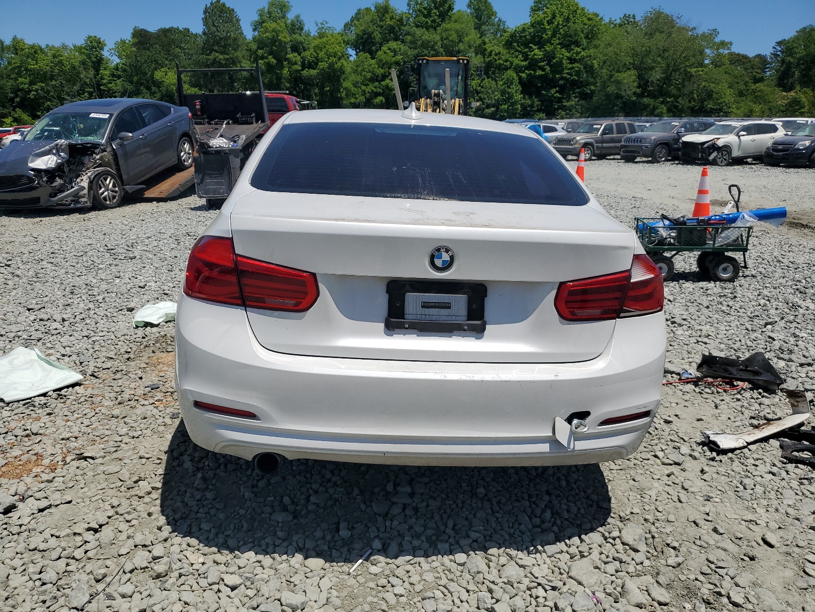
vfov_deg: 53.1
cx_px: 408
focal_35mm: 26
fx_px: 612
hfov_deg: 67.3
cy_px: 306
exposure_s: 1/10000
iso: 50
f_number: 1.5
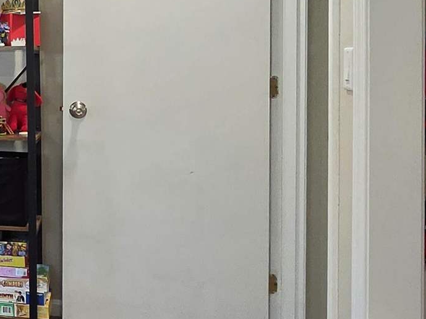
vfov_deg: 24.7
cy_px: 51
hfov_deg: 25.3
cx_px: -211
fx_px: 713
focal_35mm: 58
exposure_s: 1/120
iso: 320
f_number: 2.2
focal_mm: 2.2
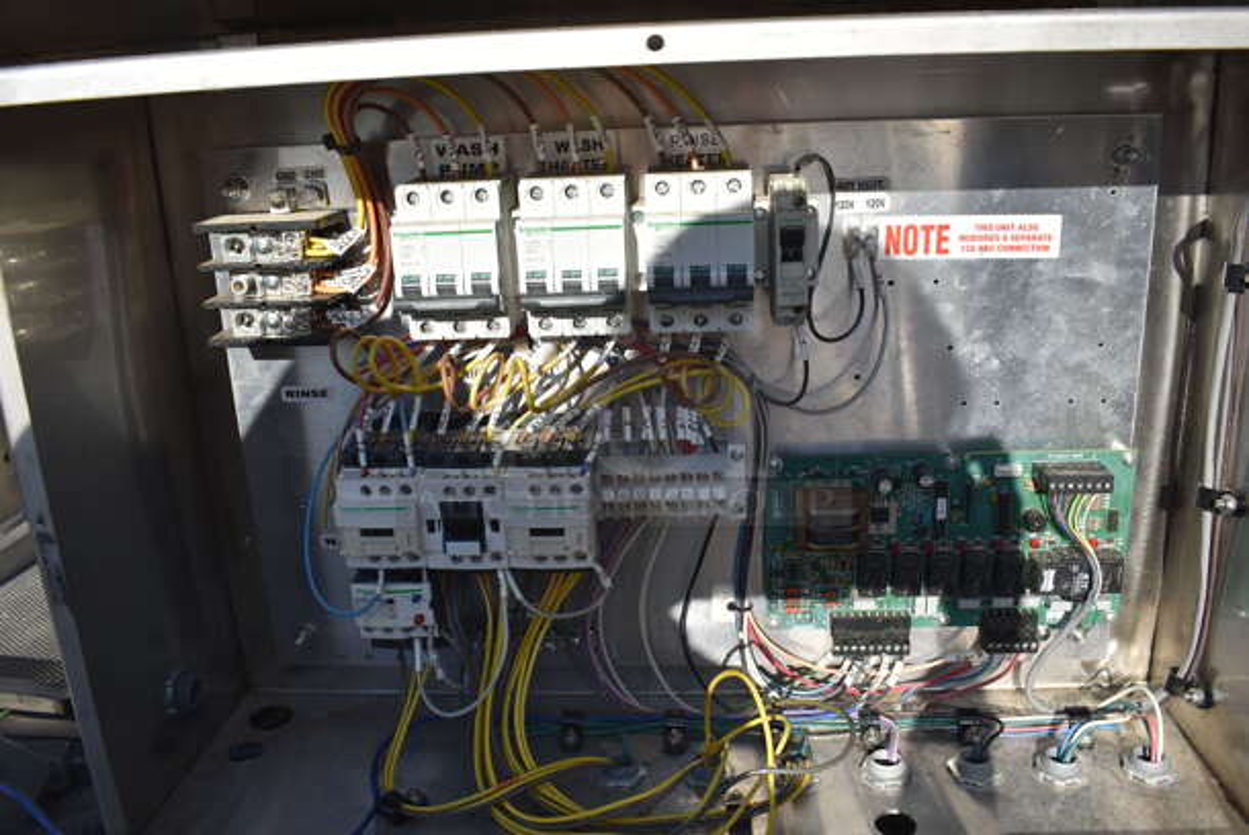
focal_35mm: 30
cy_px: 418
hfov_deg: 61.9
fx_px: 1042
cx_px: 624
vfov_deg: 43.7
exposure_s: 1/250
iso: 100
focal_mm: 20
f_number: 8
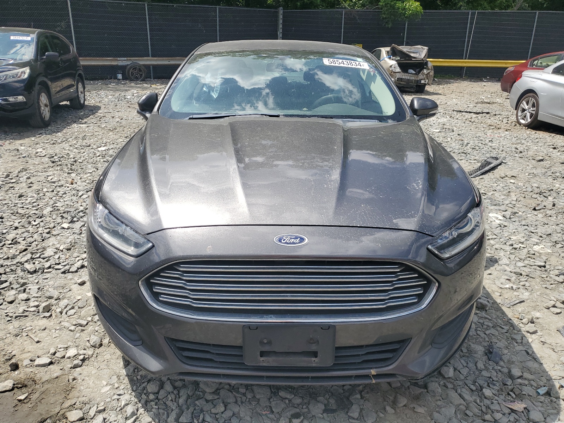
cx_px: 282
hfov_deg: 67.3
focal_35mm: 26
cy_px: 212
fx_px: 424
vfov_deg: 53.1
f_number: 1.5
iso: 50
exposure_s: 1/3333
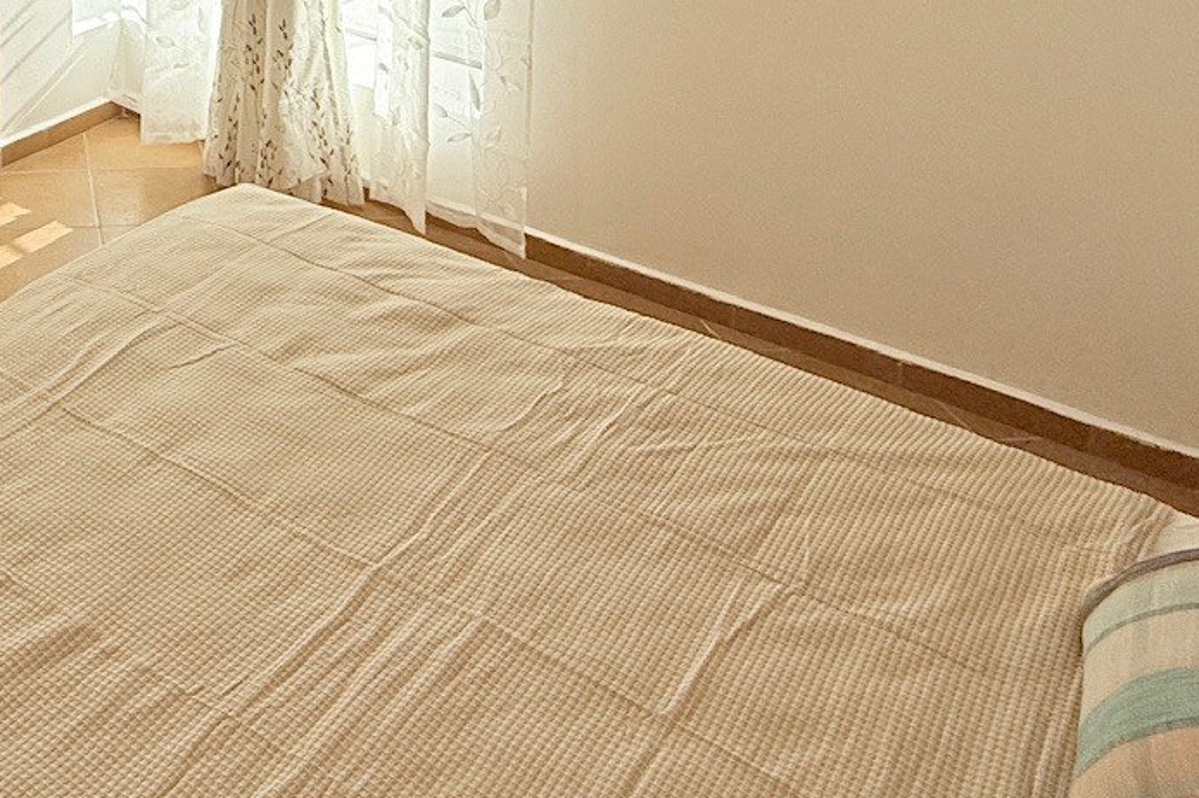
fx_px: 1431
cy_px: -223
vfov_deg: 26.7
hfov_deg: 41.6
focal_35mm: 43
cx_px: 105
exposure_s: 1/1534
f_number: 2.2
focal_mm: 2.22
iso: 50
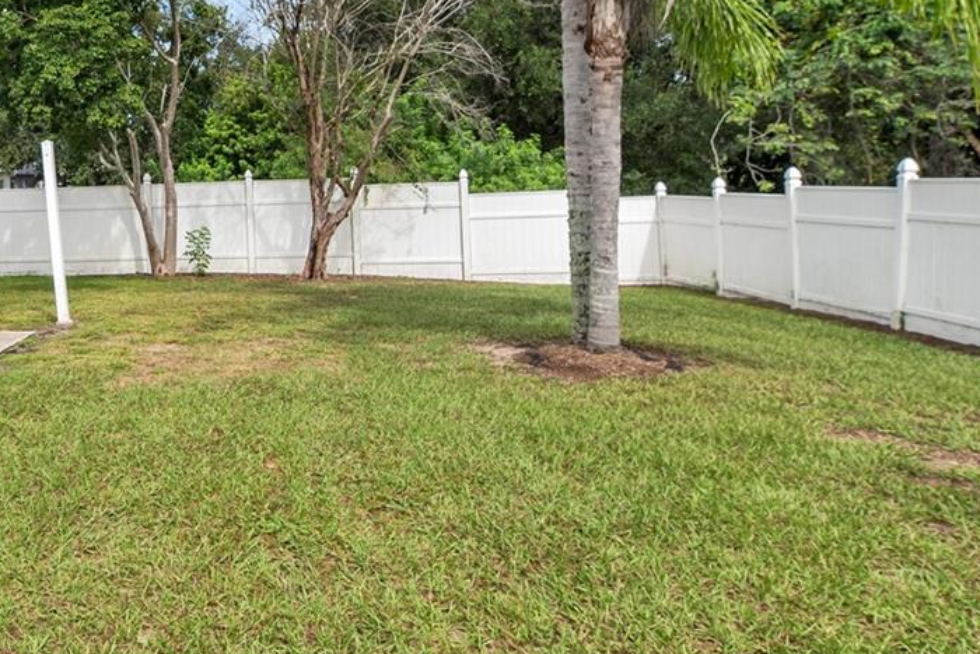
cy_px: 115
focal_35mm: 32
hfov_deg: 53.3
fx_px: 871
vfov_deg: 39.2
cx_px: 147
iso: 250
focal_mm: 14
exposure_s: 1/1000
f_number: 7.1
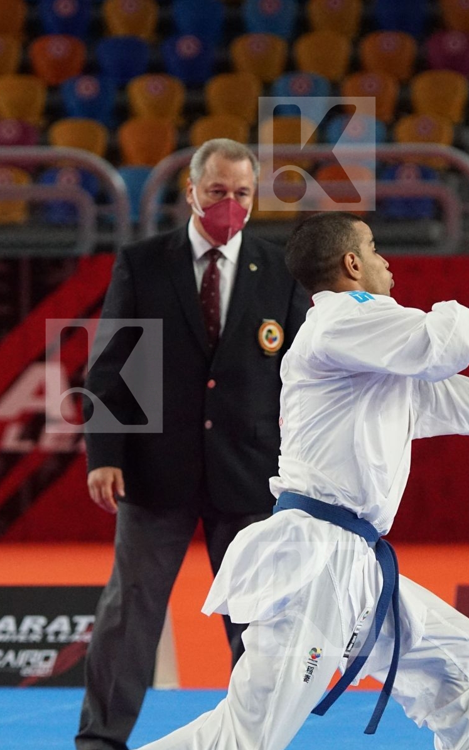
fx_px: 6355
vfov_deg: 6.8
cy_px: 376
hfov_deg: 4.2
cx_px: 317
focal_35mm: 311
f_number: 2.8
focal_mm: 135
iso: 3200
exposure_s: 1/2000
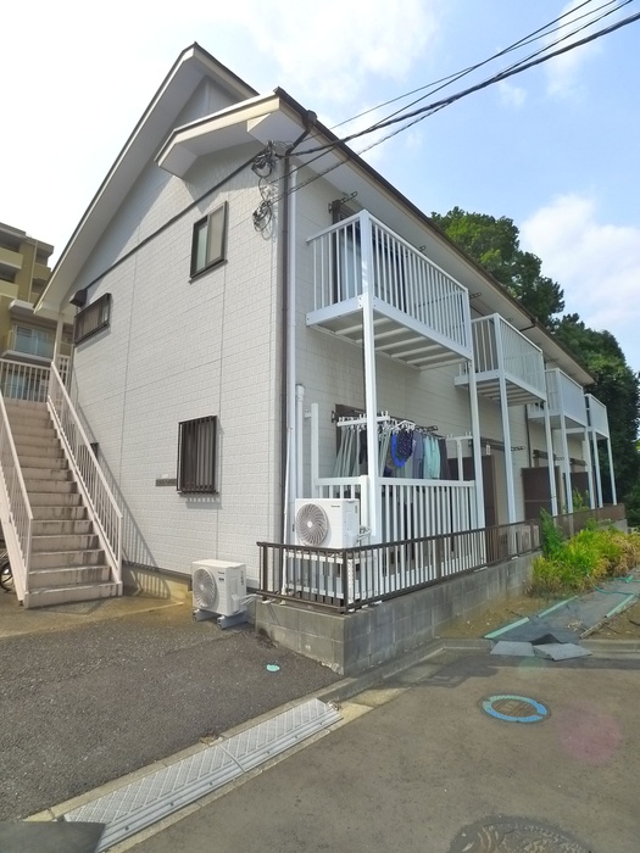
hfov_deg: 56.8
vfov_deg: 71.6
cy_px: 426
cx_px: 320
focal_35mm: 24
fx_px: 592
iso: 400
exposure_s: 1/800
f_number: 4
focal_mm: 5.1
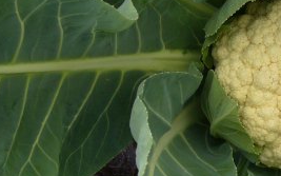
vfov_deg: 10.3
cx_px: 281
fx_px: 973
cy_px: 104
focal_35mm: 127
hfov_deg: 16.1
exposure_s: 1/320
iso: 100
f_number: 3.3
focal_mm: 8.3
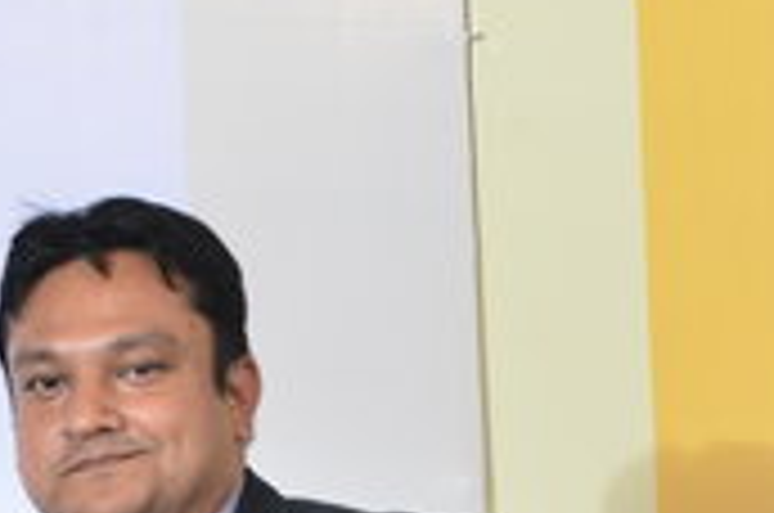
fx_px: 5601
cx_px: -117
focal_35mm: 261
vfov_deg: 5.2
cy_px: 686
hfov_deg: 7.8
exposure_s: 1/125
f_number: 5.6
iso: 320
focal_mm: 50
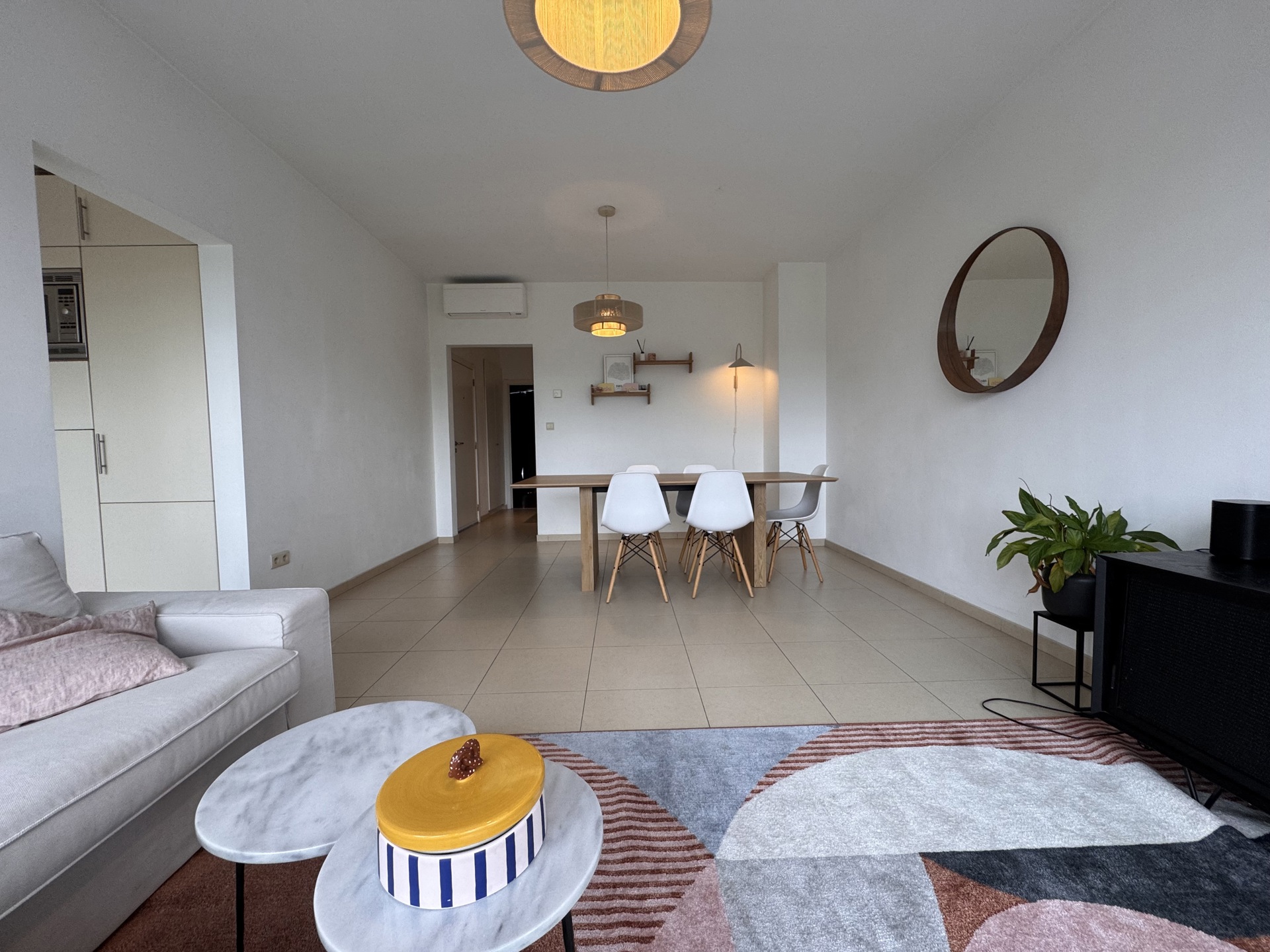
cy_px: 476
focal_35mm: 14
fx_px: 514
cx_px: 635
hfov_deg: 102.1
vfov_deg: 85.7
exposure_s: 1/100
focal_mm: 2.22
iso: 100
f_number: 2.2
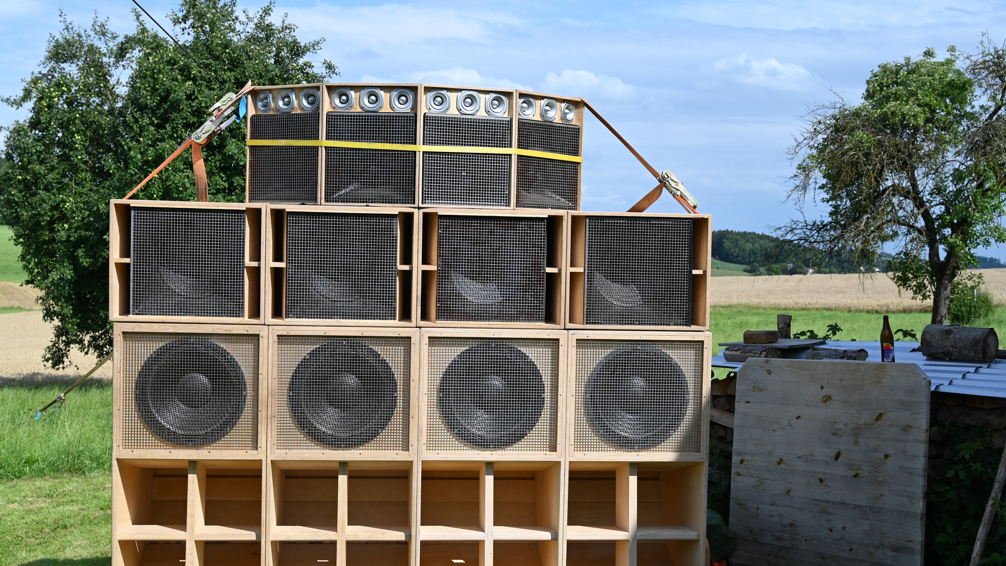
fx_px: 1147
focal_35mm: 43
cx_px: 504
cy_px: 307
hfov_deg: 47.4
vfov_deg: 27.7
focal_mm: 41
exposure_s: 1/400
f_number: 7.1
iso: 100
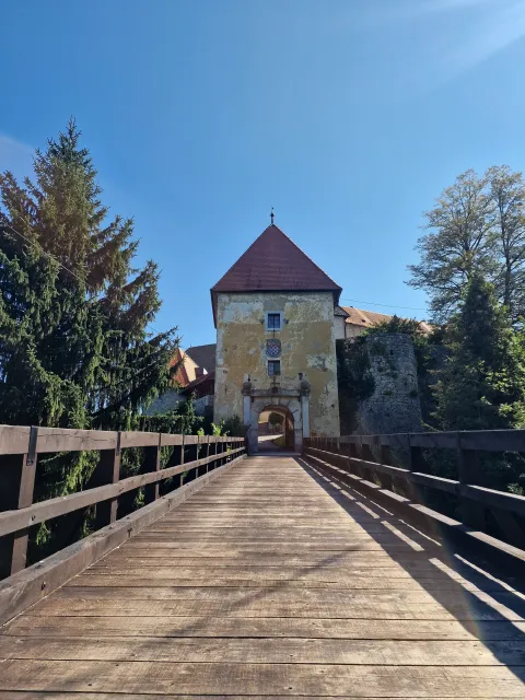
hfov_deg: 58.9
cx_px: 262
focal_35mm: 23
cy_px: 350
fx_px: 465
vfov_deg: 73.9
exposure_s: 1/896
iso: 50
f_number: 1.8
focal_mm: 6.4
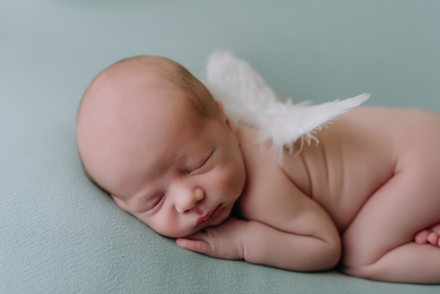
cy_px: 147
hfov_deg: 39.6
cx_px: 220
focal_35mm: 50
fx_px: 611
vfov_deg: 27.0
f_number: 2.2
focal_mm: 50
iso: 125
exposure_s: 1/160
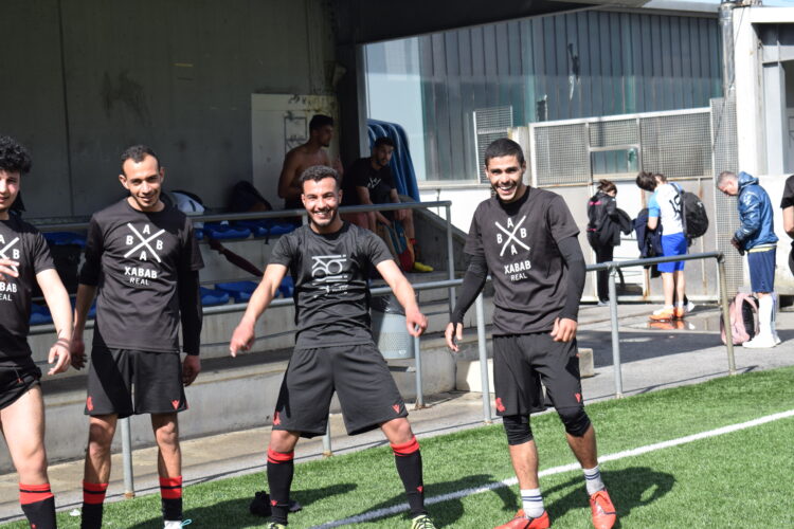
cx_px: 397
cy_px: 264
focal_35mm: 82
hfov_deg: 24.6
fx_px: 1819
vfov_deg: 16.6
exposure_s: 1/250
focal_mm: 55
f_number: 8
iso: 200
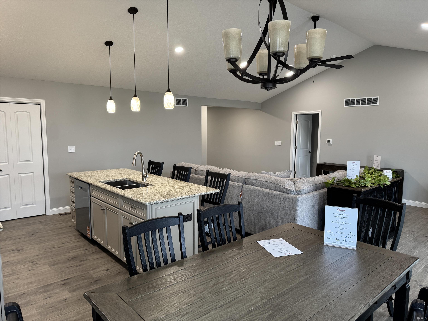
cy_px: 160
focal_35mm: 24
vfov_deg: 56.8
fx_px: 297
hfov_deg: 71.6
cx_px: 214
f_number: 1.78
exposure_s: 1/60
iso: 160
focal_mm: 6.76
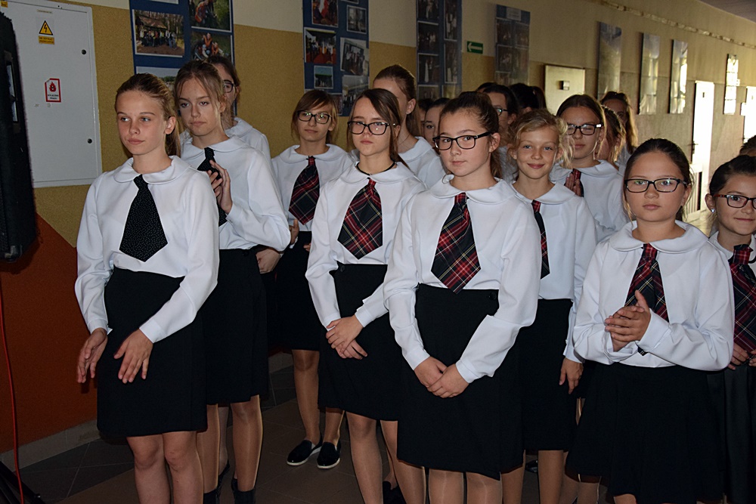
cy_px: 252
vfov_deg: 34.2
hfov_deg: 49.5
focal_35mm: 39
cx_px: 378
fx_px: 819
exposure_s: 1/60
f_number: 4
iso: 2200
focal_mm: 26
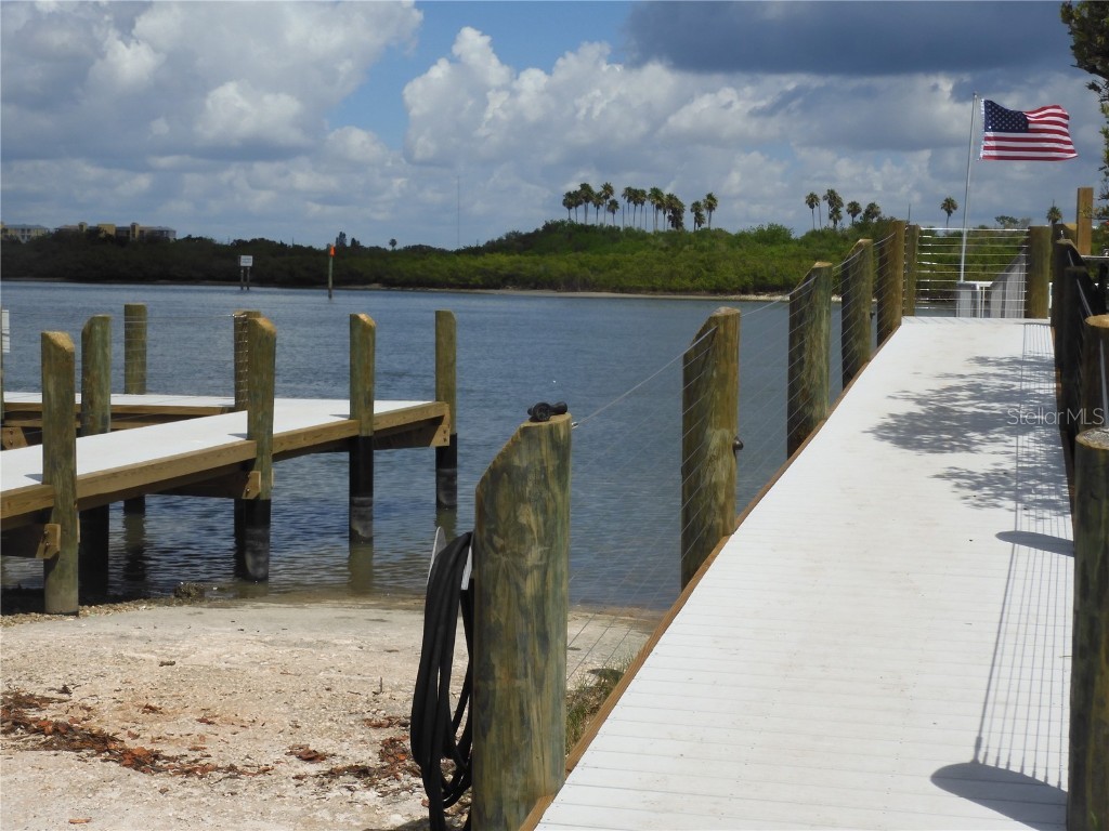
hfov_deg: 38.2
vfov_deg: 29.1
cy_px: 416
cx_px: 554
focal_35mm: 50
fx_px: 1602
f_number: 4
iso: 100
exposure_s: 1/1600
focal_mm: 8.9
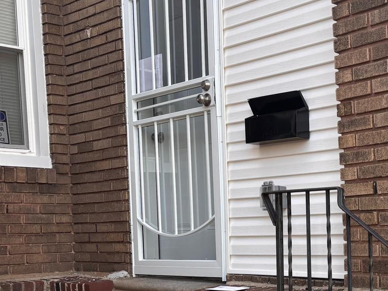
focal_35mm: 63
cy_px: 248
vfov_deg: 22.8
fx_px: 706
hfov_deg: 28.9
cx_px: 380
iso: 40
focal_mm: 5.96
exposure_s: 1/242
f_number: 1.6
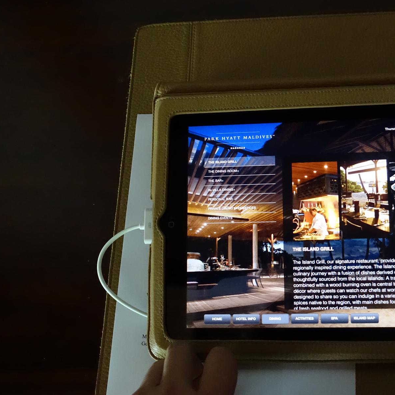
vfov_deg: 31.1
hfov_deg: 31.0
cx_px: 231
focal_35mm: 55
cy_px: 197
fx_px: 710
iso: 3200
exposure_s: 1/160
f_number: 2.8
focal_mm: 15.94
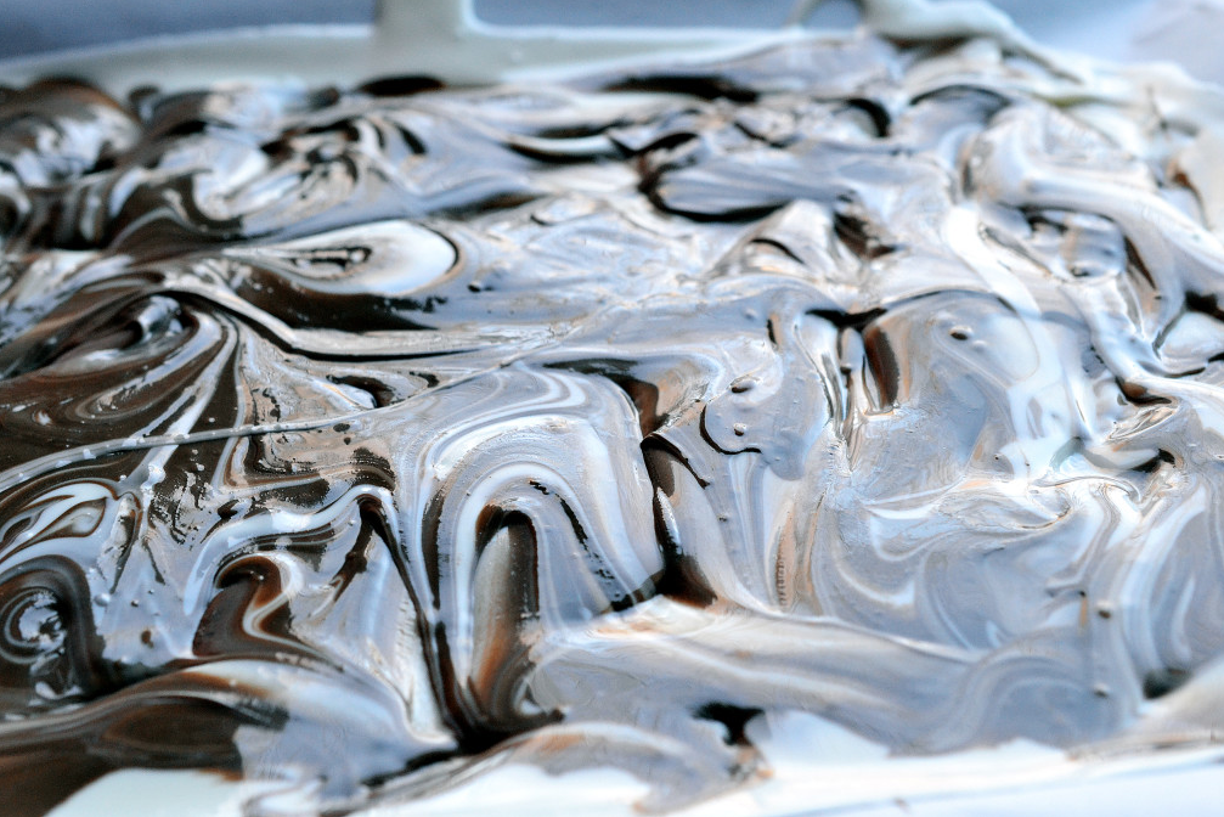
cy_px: 403
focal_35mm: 61
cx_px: 617
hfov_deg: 32.9
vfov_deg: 22.3
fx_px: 2074
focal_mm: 40
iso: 1600
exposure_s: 1/200
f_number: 7.1
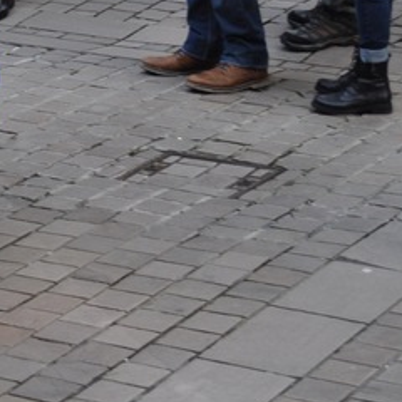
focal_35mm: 174
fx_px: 2282
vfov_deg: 10.0
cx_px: -248
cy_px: -34
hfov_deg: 9.7
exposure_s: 1/125
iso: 400
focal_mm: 35
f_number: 5.3
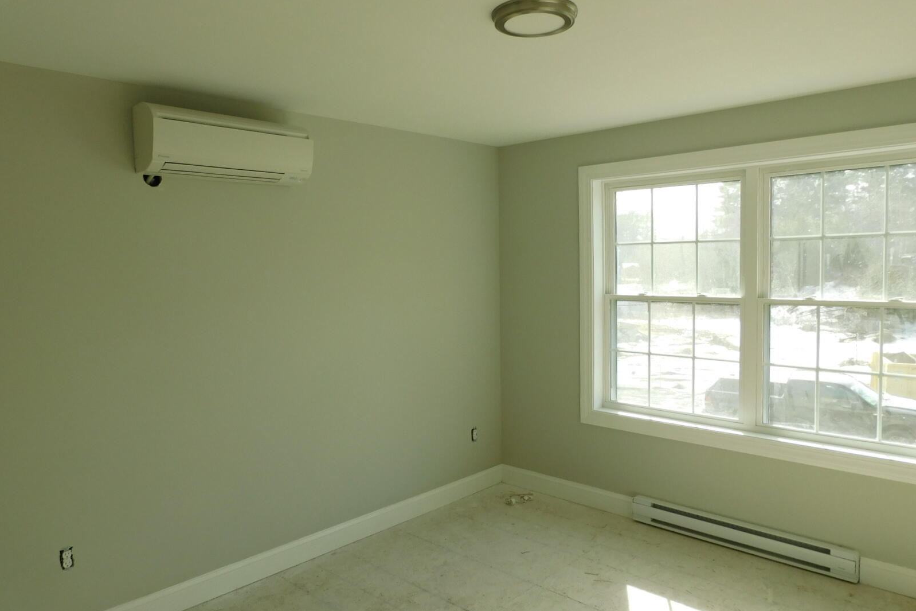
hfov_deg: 71.5
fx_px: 636
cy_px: 306
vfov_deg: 51.3
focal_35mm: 25
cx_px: 458
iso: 125
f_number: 3.3
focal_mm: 4.3
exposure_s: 1/160
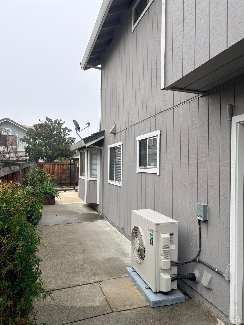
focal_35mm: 26
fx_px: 244
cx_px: 122
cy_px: 162
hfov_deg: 53.1
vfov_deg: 67.3
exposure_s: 1/850
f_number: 1.6
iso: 50
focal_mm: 5.96
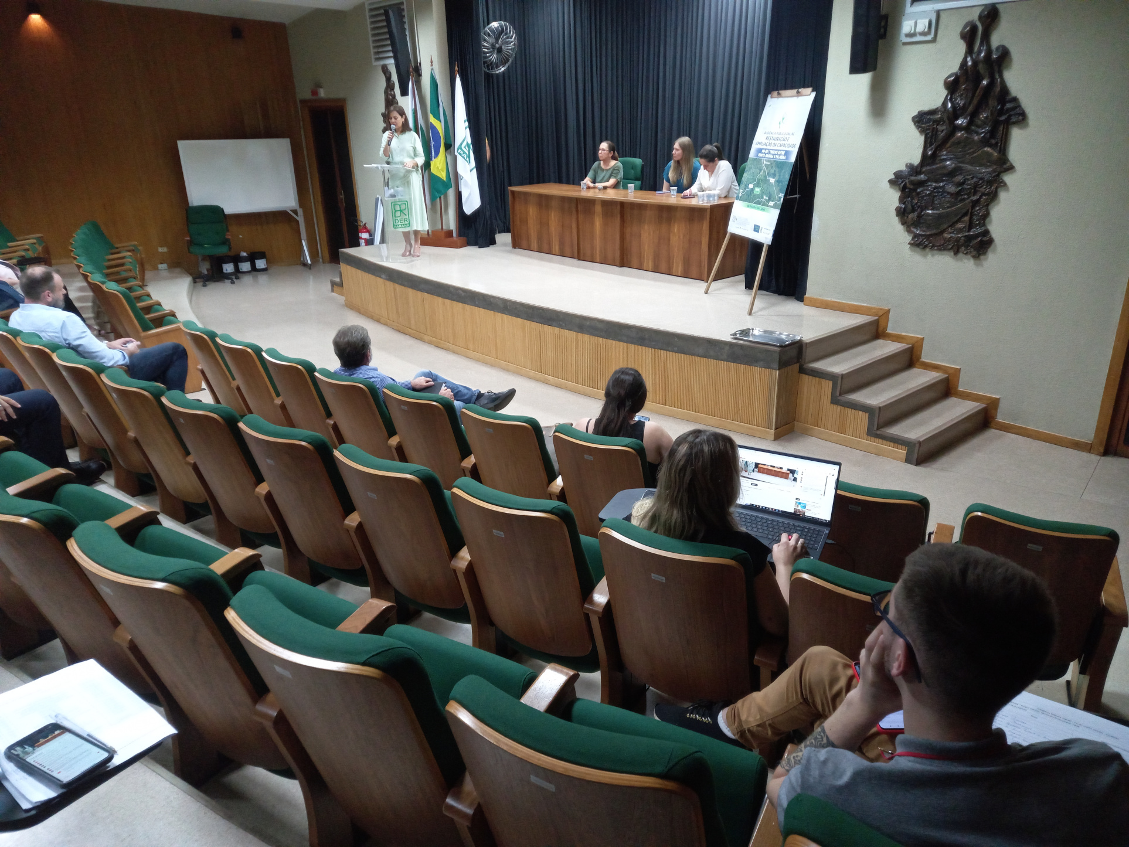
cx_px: 564
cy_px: 424
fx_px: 815
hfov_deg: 69.4
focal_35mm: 25
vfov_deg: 54.9
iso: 250
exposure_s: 1/24
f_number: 2
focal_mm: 4.6
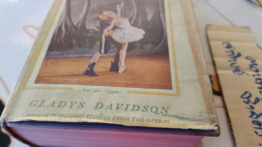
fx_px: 188
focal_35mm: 27
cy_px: 91
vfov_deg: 42.6
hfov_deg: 69.9
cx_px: 128
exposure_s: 1/50
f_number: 1.7
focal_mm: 5.31
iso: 397
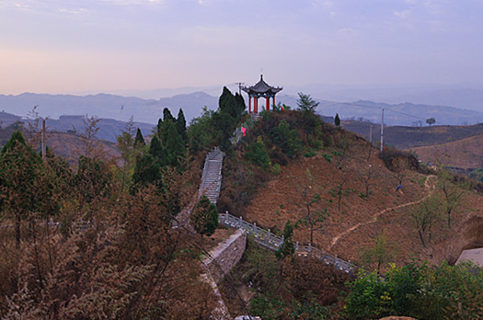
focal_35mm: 36
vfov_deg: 36.5
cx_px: 255
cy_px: 119
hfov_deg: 53.2
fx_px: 482
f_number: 5.6
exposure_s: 1/125
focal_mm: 18
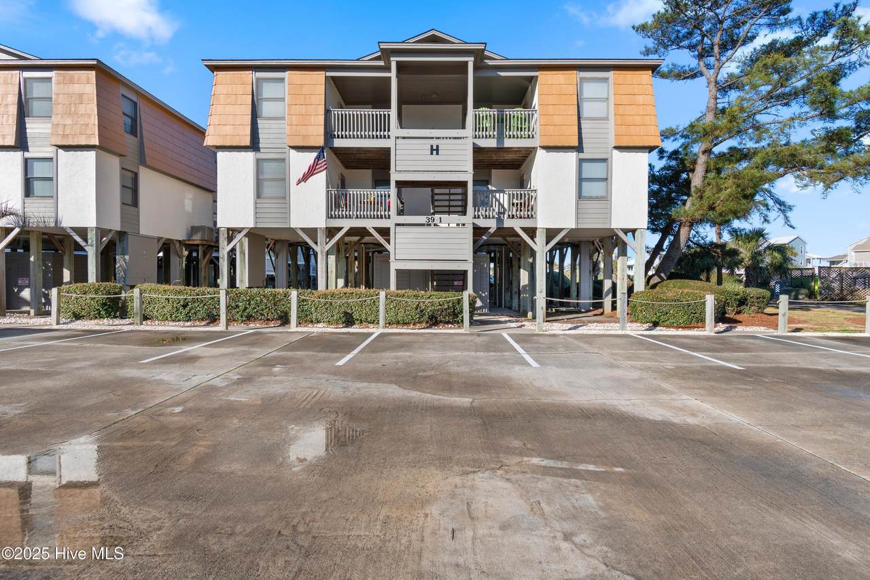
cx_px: 435
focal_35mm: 21
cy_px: 290
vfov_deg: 59.5
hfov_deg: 81.2
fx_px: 507
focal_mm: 14
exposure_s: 1/320
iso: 100
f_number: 9
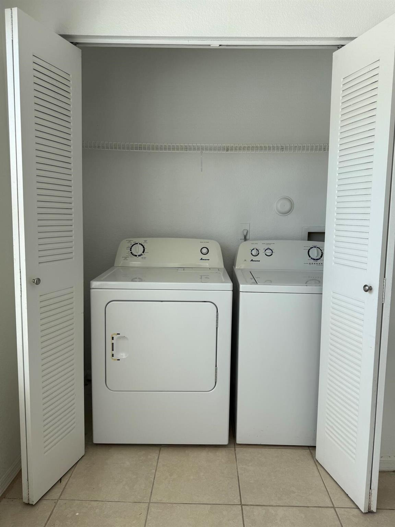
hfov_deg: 56.8
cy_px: 264
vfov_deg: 71.6
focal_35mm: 24
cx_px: 198
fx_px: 365
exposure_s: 1/742
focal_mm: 6.76
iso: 80
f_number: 1.78
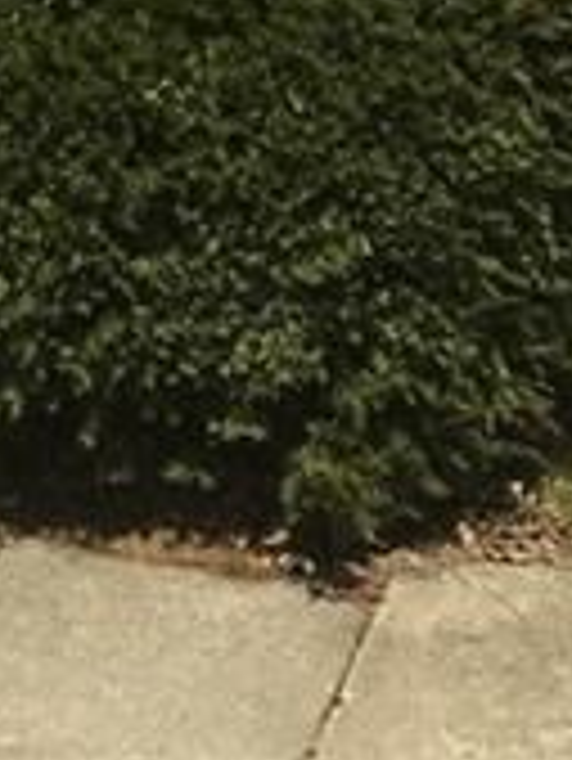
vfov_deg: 12.3
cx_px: -491
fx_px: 2905
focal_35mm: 132
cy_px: -962
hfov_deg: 10.5
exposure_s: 1/2747
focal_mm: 4.15
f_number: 2.2
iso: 25
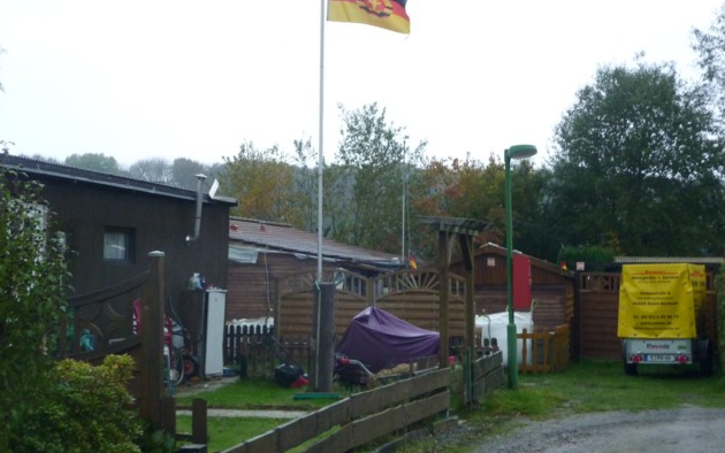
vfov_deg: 23.1
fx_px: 1107
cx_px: 362
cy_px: 184
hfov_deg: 36.3
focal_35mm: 56
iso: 320
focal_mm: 8.6
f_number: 3.3
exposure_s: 1/40
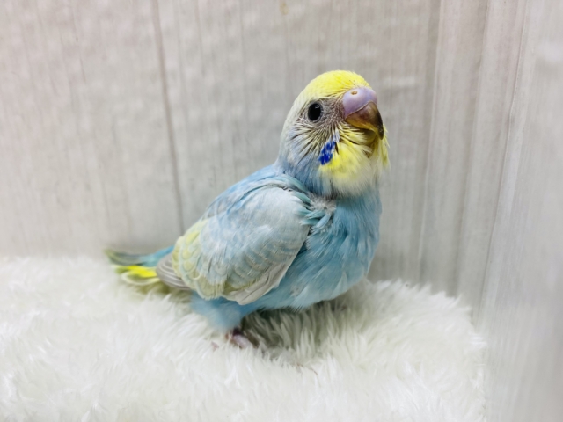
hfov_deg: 69.4
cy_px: 211
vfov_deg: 54.9
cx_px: 282
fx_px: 407
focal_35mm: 25
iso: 64
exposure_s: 1/100
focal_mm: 4.25
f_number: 1.8
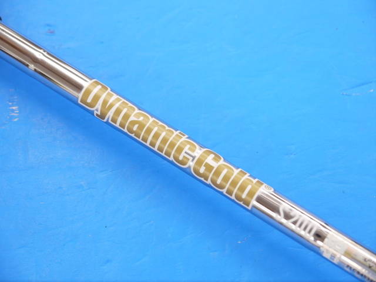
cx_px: 188
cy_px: 141
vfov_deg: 17.6
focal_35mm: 84
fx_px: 912
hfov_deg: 23.3
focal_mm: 42
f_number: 5.6
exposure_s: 1/80
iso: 640
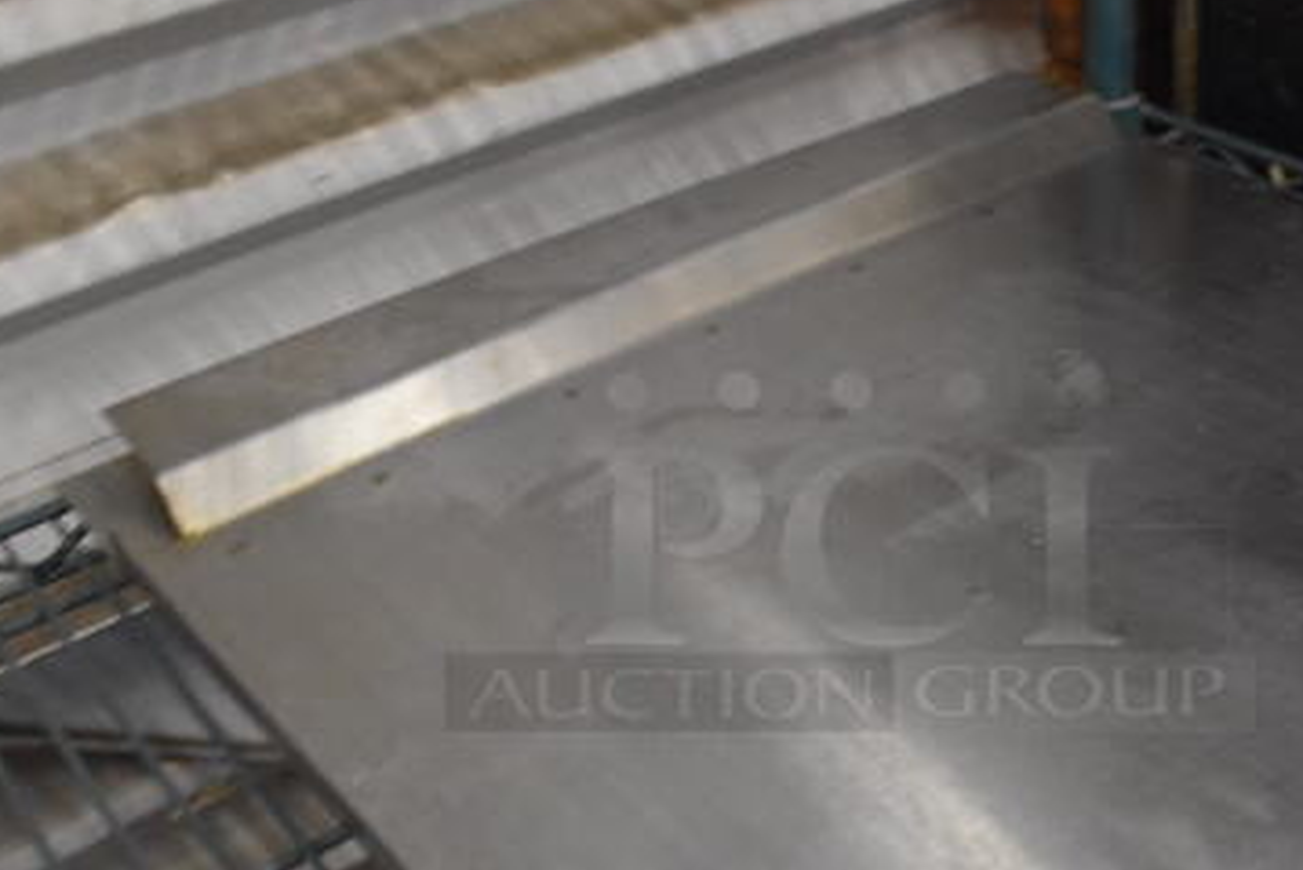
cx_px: 852
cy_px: 539
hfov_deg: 42.2
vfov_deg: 29.2
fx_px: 1666
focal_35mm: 46
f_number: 3.5
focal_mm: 18
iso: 3600
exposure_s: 1/125
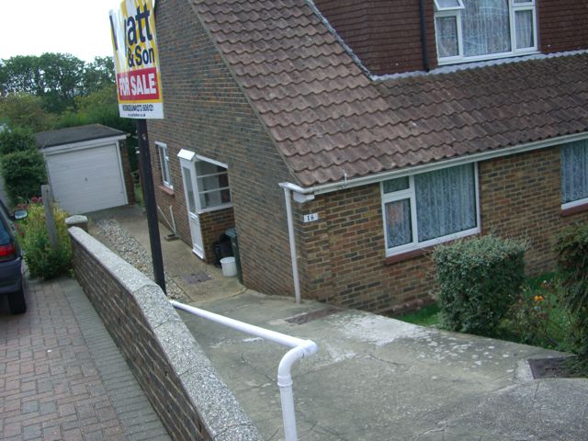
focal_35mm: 38
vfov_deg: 37.7
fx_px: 645
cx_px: 294
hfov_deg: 49.0
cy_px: 220
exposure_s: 1/400
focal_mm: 7.9
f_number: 2.8
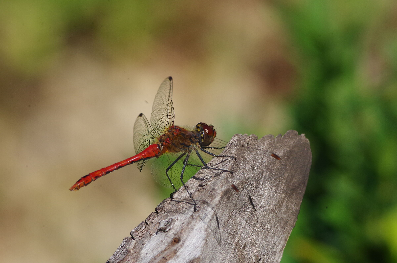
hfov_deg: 4.6
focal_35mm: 450
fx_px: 4953
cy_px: 132
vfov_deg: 3.0
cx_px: 198
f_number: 19
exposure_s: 1/350
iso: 800
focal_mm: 300
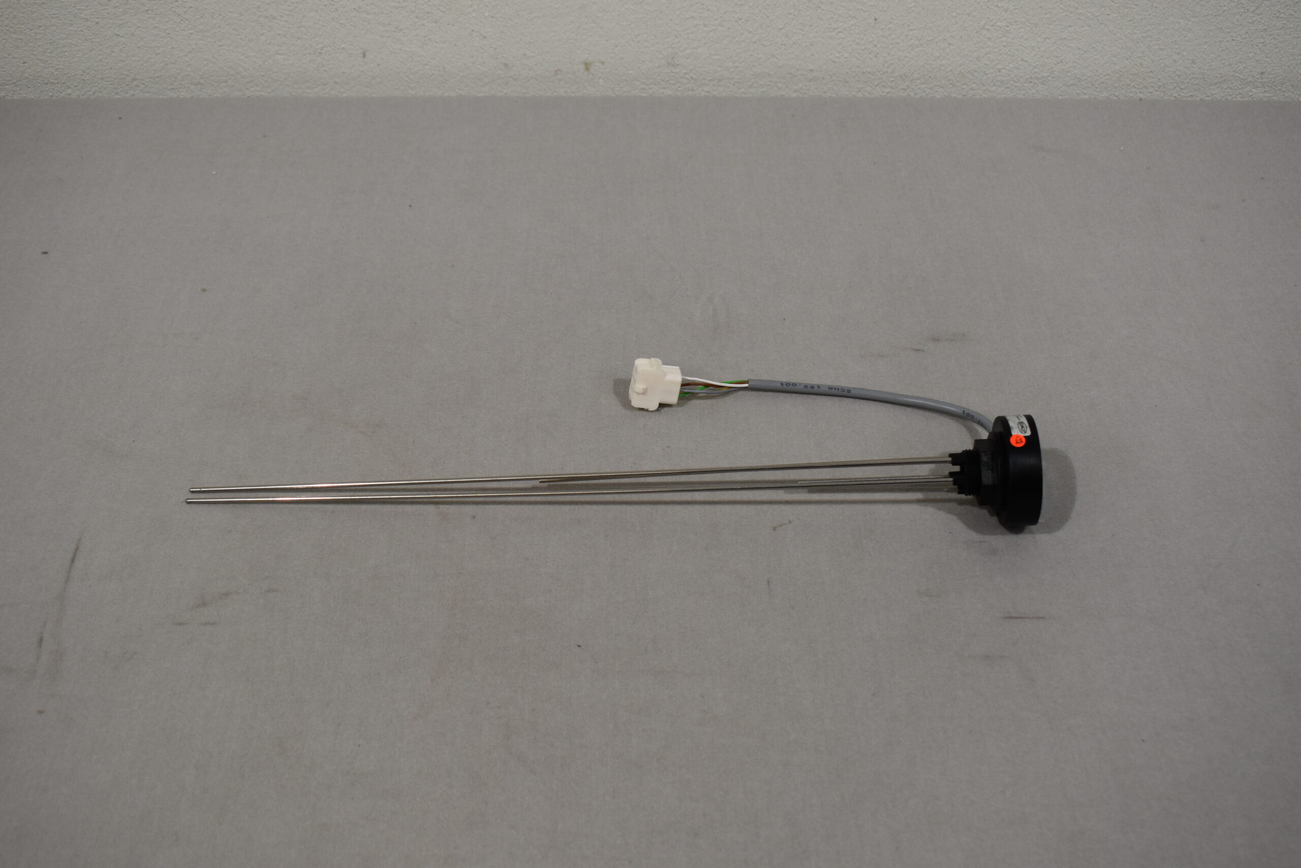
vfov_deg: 33.0
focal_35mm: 40
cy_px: 434
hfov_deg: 47.9
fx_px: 1464
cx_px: 650
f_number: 5.6
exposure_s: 1/125
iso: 320
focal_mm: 27
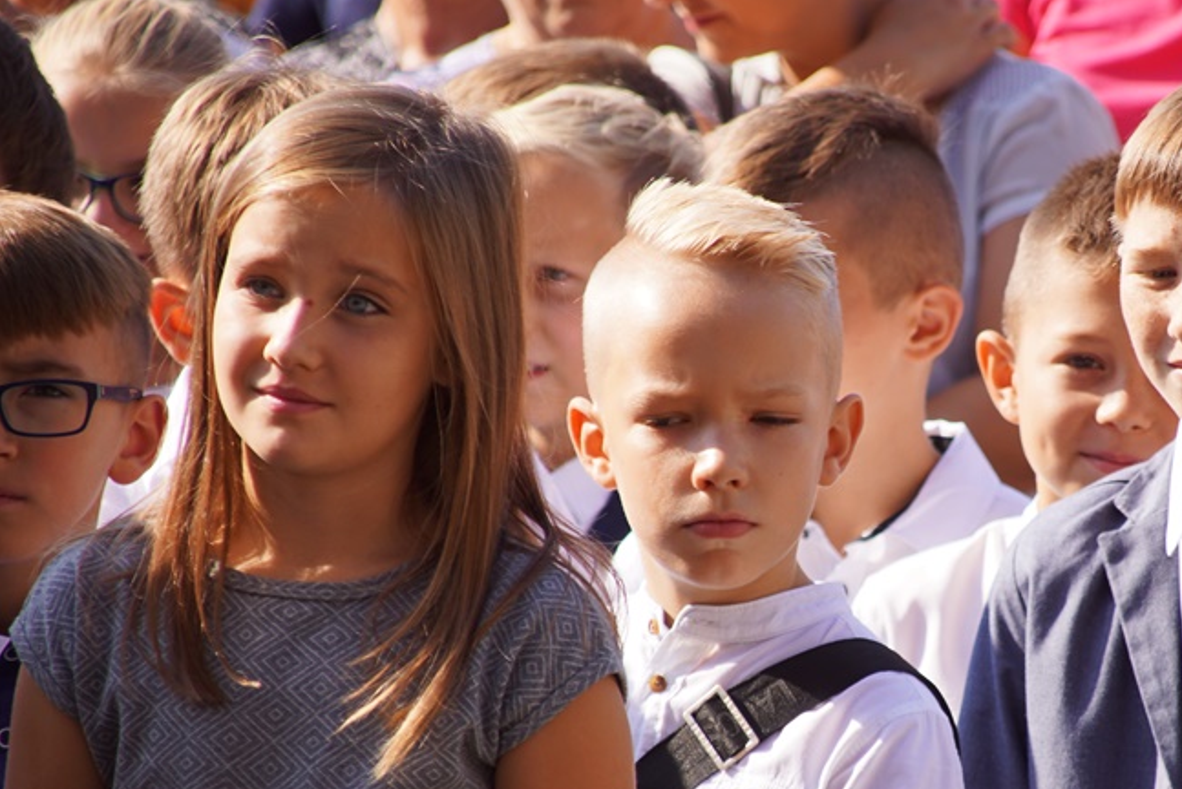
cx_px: 912
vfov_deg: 3.3
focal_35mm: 417
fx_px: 13697
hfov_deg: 4.9
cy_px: 578
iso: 160
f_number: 6.3
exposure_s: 1/320
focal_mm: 180
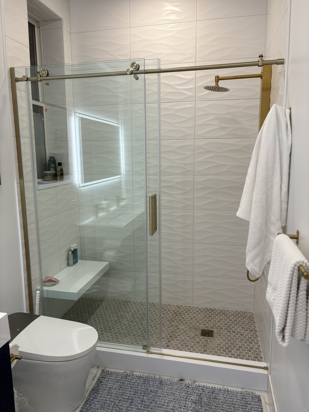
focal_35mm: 26
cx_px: 154
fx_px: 309
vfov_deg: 67.3
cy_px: 206
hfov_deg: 53.1
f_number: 1.6
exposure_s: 1/120
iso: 64
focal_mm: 5.96
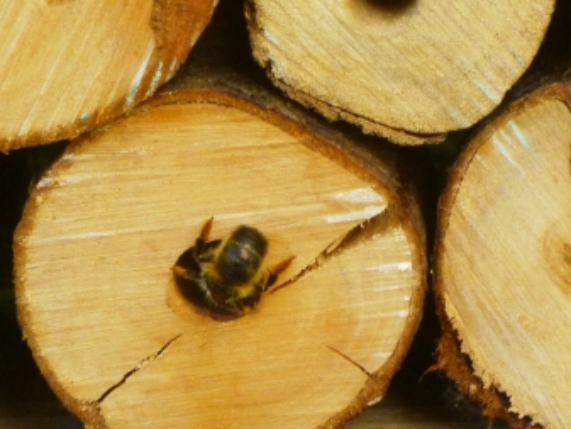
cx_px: 254
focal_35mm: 191
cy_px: 254
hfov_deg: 10.4
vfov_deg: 7.8
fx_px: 3152
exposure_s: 1/125
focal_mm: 15.3
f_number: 5.7
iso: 250
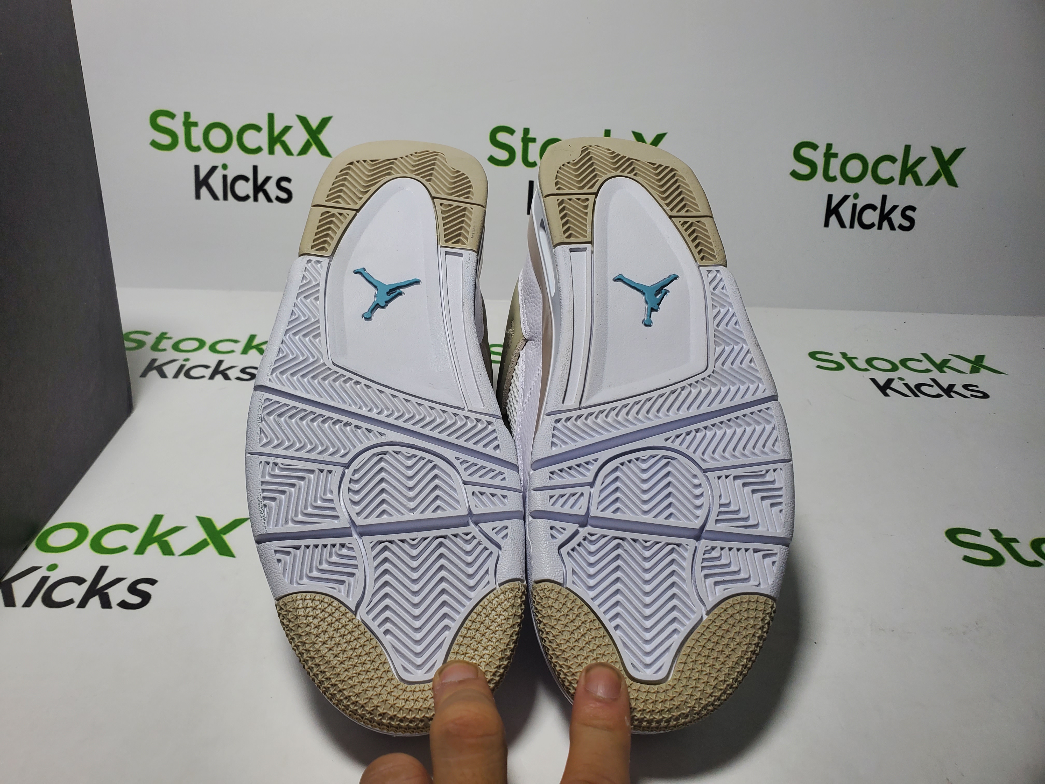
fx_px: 785
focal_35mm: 26
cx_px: 522
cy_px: 392
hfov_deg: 67.3
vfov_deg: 53.1
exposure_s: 1/385
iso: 50
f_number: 2.4
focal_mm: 4.3
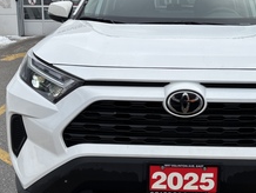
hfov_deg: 37.8
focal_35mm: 50
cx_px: 169
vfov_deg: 29.2
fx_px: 370
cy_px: 92
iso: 50
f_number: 1.6
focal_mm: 5.96
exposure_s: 1/3534
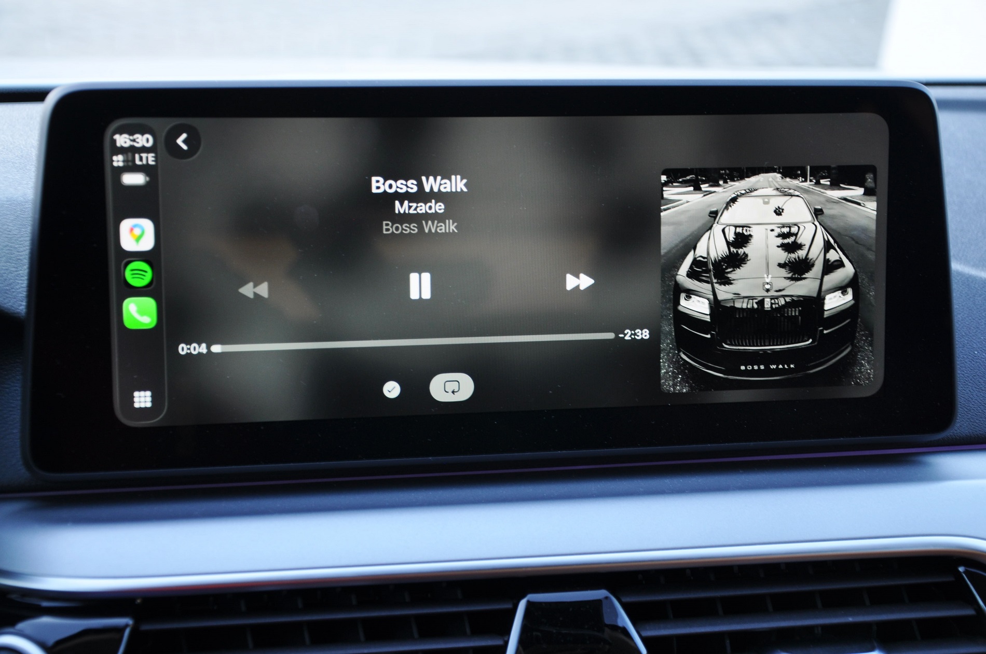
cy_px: 327
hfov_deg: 31.9
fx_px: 1723
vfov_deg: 21.5
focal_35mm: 63
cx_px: 493
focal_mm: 42
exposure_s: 1/25
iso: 250
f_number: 4.8
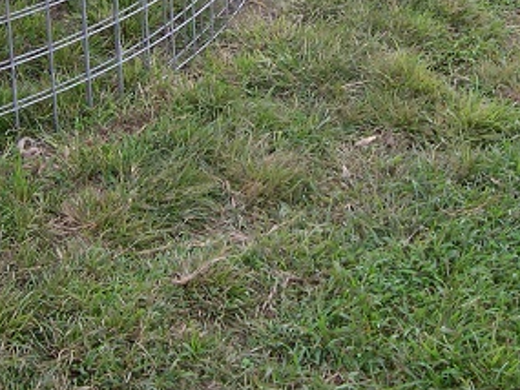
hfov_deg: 21.5
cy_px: -26
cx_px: 281
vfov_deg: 15.8
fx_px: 1368
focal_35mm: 91
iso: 100
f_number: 2.8
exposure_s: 1/247
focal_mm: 8
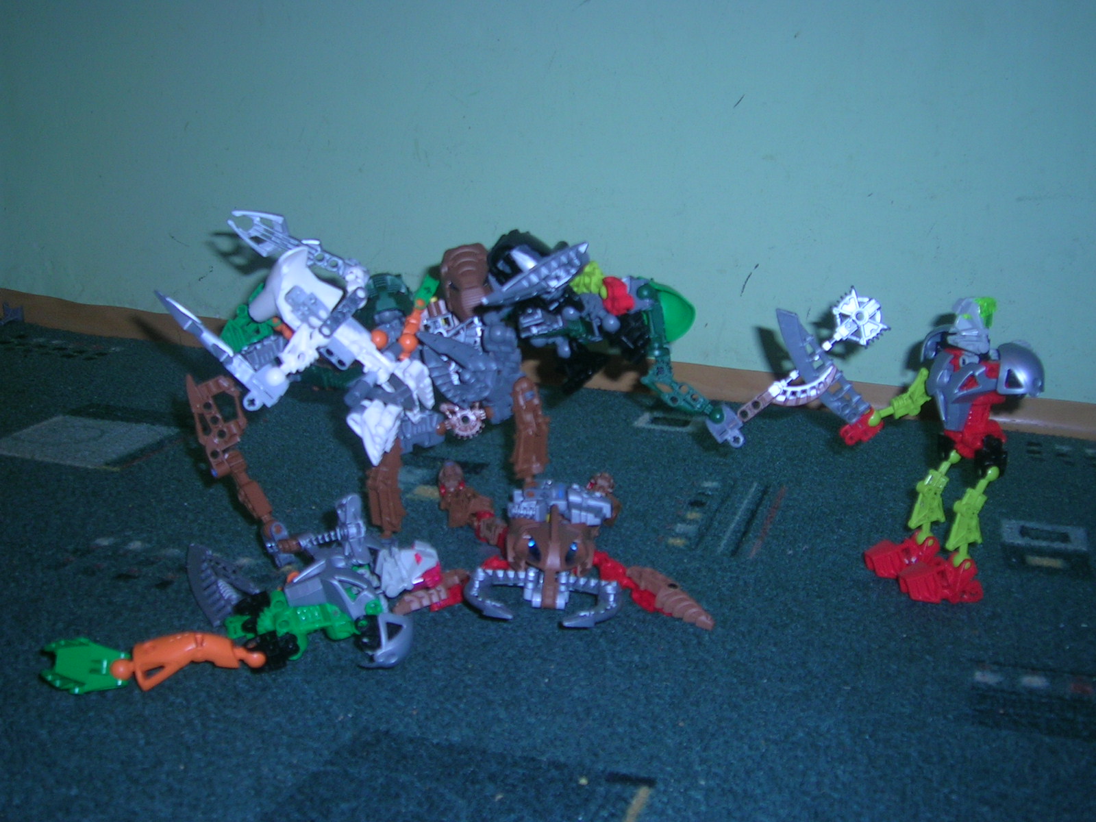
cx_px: 548
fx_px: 1393
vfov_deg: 32.9
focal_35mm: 44
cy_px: 411
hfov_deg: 42.9
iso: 50
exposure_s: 1/60.1
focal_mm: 6.7
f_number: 3
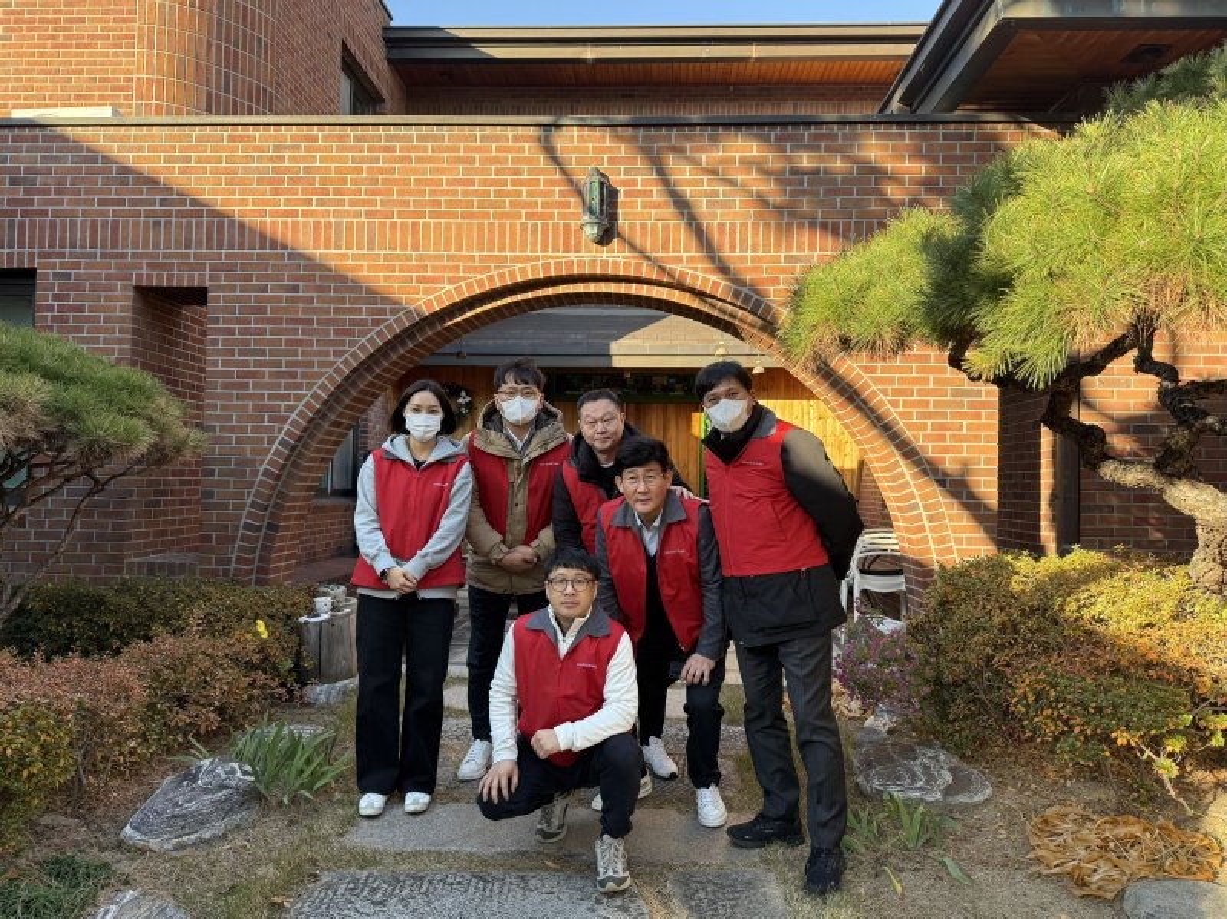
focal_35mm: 24
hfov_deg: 71.6
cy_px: 460
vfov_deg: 56.8
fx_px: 850
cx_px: 614
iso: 100
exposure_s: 1/535
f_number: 1.78
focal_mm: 6.76
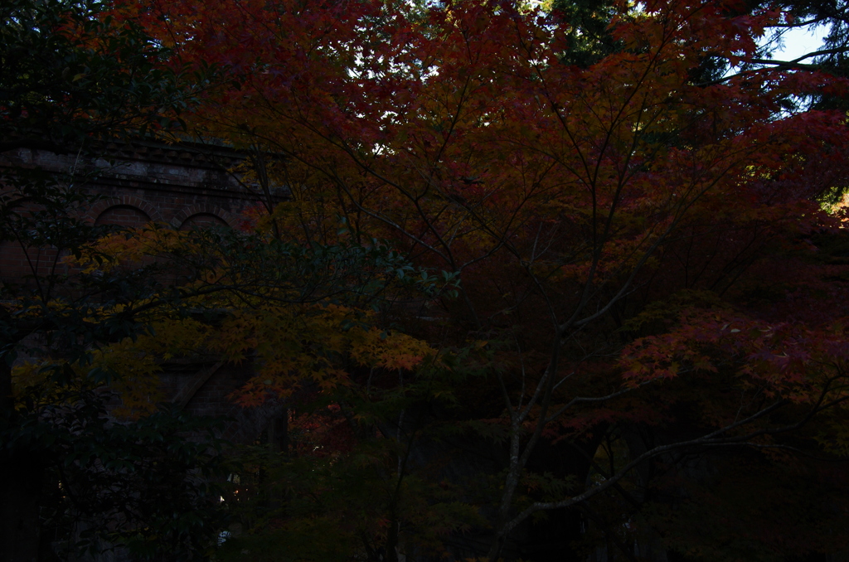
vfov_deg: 36.7
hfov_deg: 53.2
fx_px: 847
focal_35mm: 36
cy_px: 281
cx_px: 424
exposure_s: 1/200
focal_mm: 24
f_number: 8
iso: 400
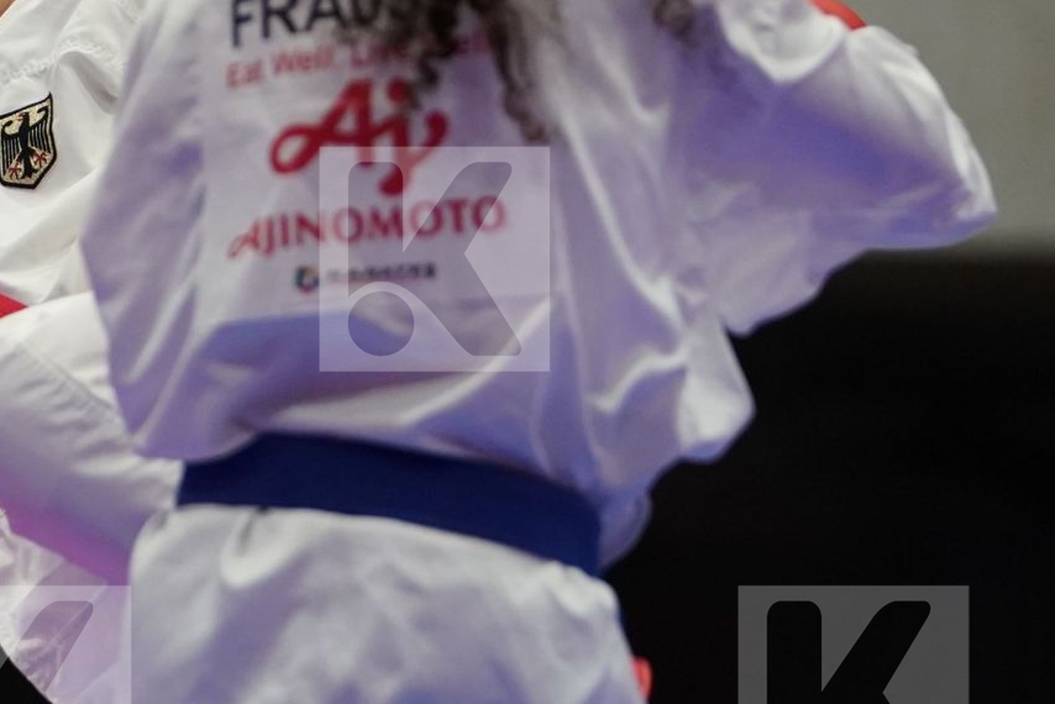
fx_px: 16738
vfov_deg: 2.4
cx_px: 16
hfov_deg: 3.6
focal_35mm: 571
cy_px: 259
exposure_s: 1/1000
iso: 2500
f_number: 2.8
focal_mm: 181
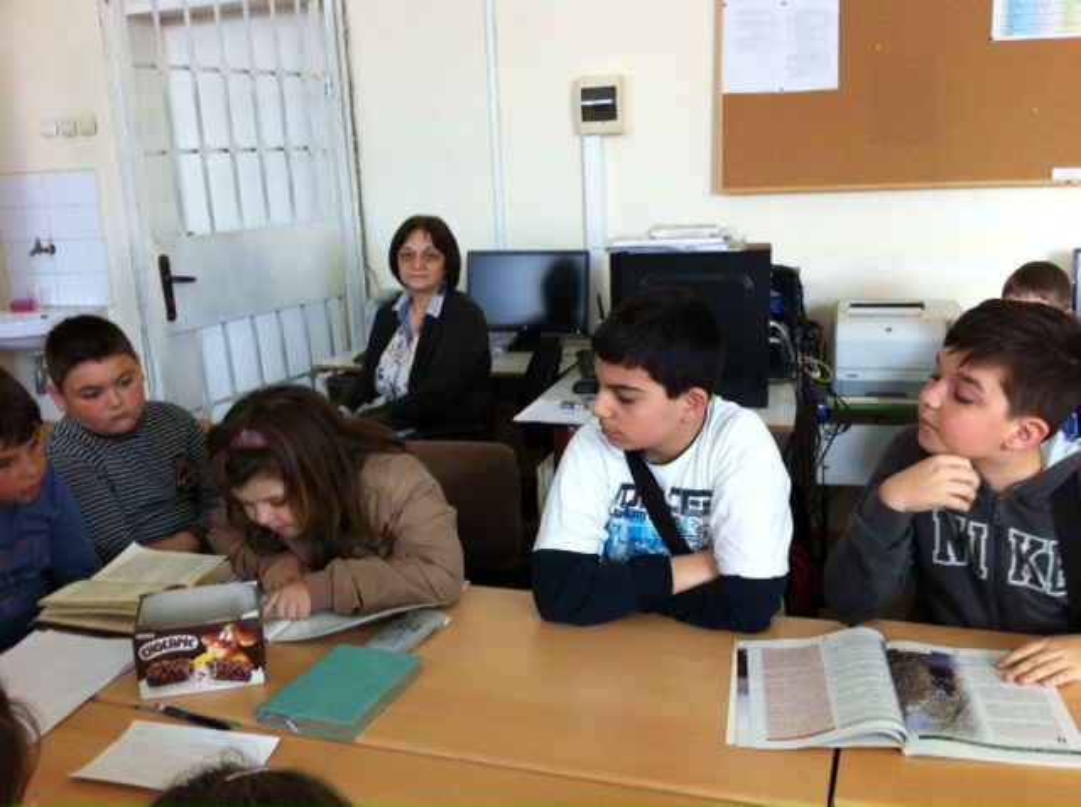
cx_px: 540
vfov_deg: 40.6
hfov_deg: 52.7
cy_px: 404
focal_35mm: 35
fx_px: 1091
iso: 125
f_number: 2.8
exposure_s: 1/15
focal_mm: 3.85
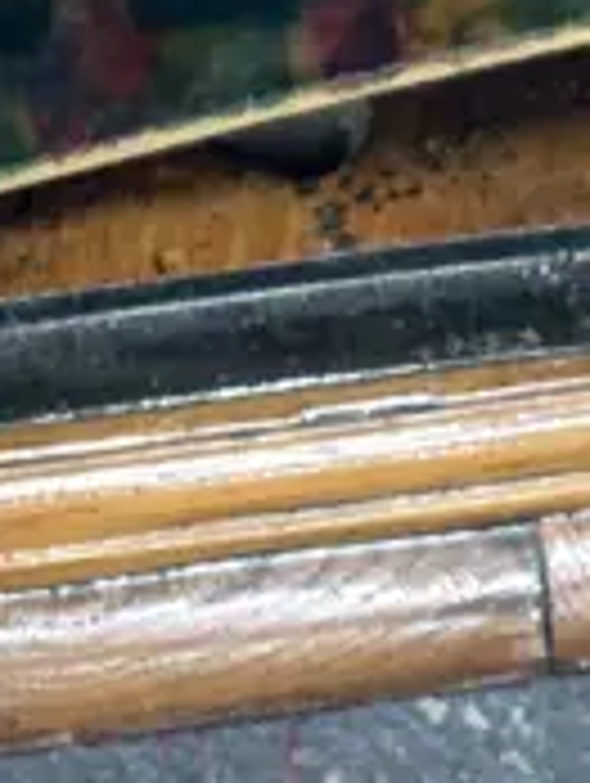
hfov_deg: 9.7
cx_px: 482
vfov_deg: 11.1
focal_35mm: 153
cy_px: -1035
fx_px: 3469
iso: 320
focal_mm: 4.25
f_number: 1.8
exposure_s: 1/50
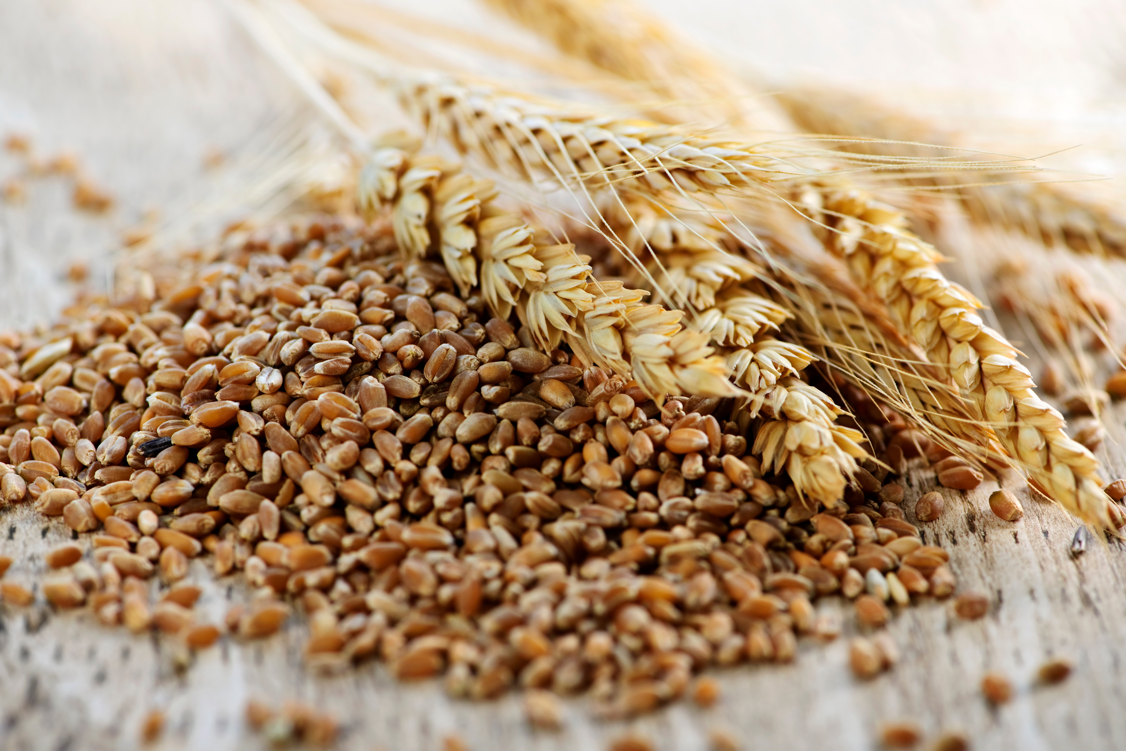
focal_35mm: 105
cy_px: 376
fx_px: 3284
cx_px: 563
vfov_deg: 13.0
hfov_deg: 19.5
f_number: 7.1
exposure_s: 1/60
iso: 200
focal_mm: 105
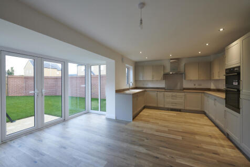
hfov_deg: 100.4
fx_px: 104
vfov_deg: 77.3
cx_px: 125
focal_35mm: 15
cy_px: 84
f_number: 8
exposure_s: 1/6
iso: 200
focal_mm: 15
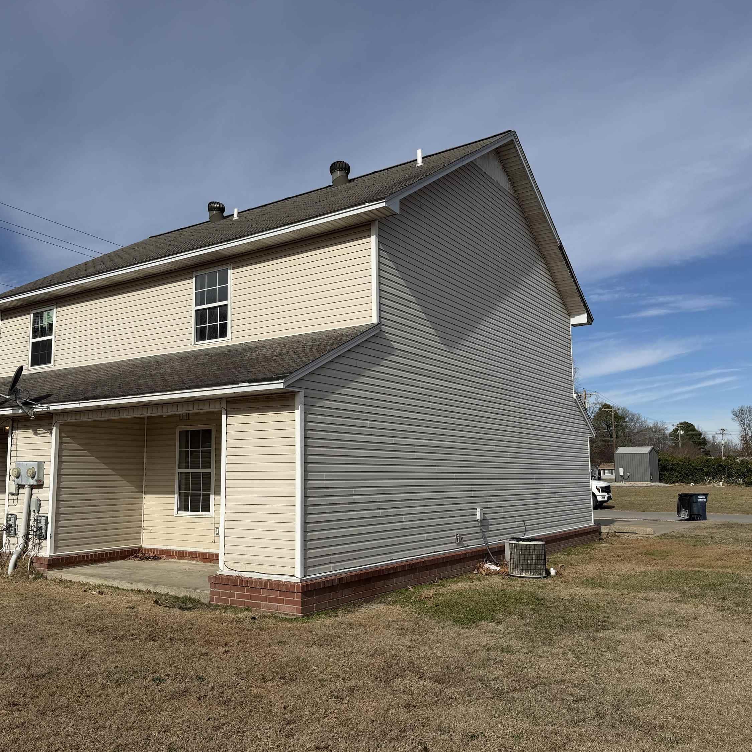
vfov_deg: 55.6
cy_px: 378
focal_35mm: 29
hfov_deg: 55.3
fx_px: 713
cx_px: 305
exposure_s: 1/9091
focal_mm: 6.76
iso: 80
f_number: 1.78
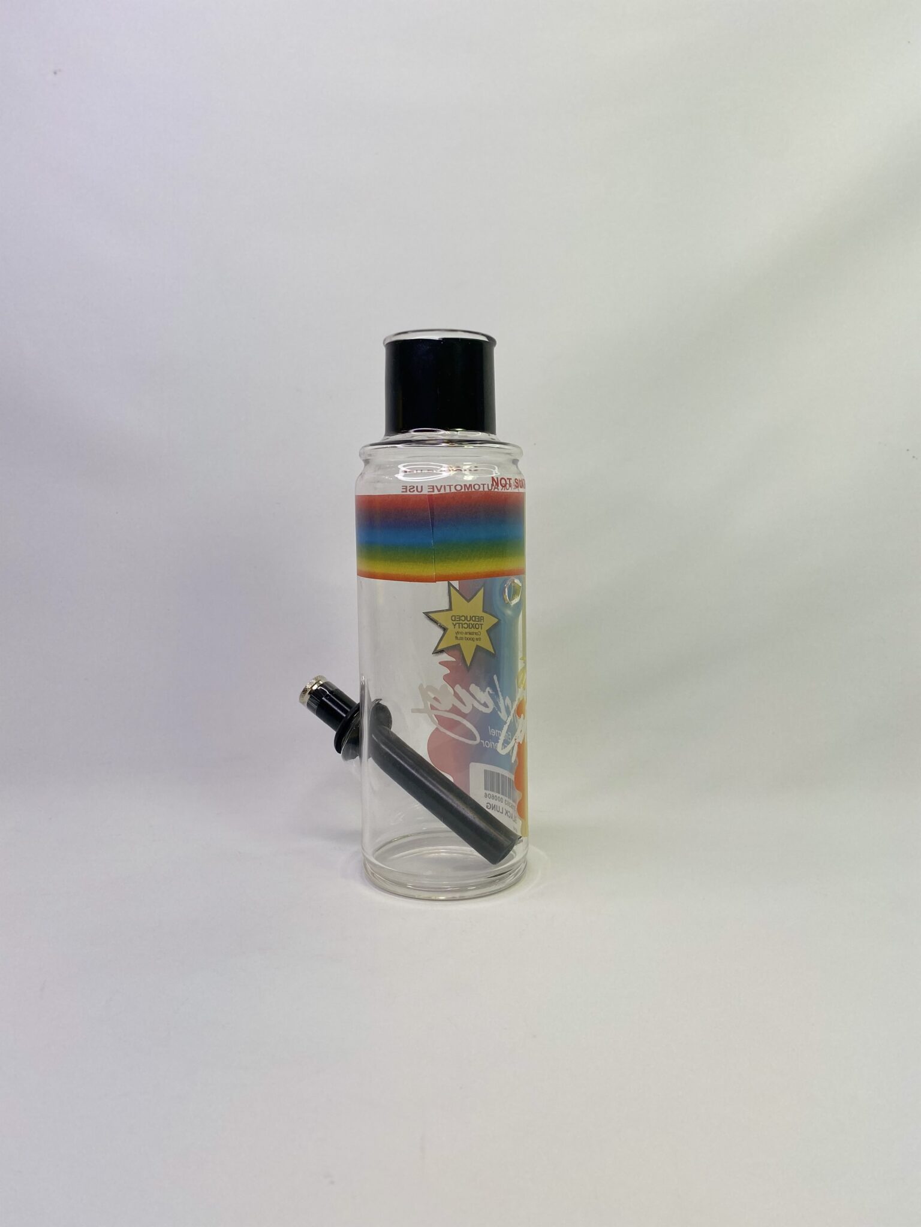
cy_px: 614
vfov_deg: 67.3
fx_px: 922
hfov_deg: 53.1
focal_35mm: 26
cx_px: 460
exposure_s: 1/473
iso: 32
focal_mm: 4.25
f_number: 1.8
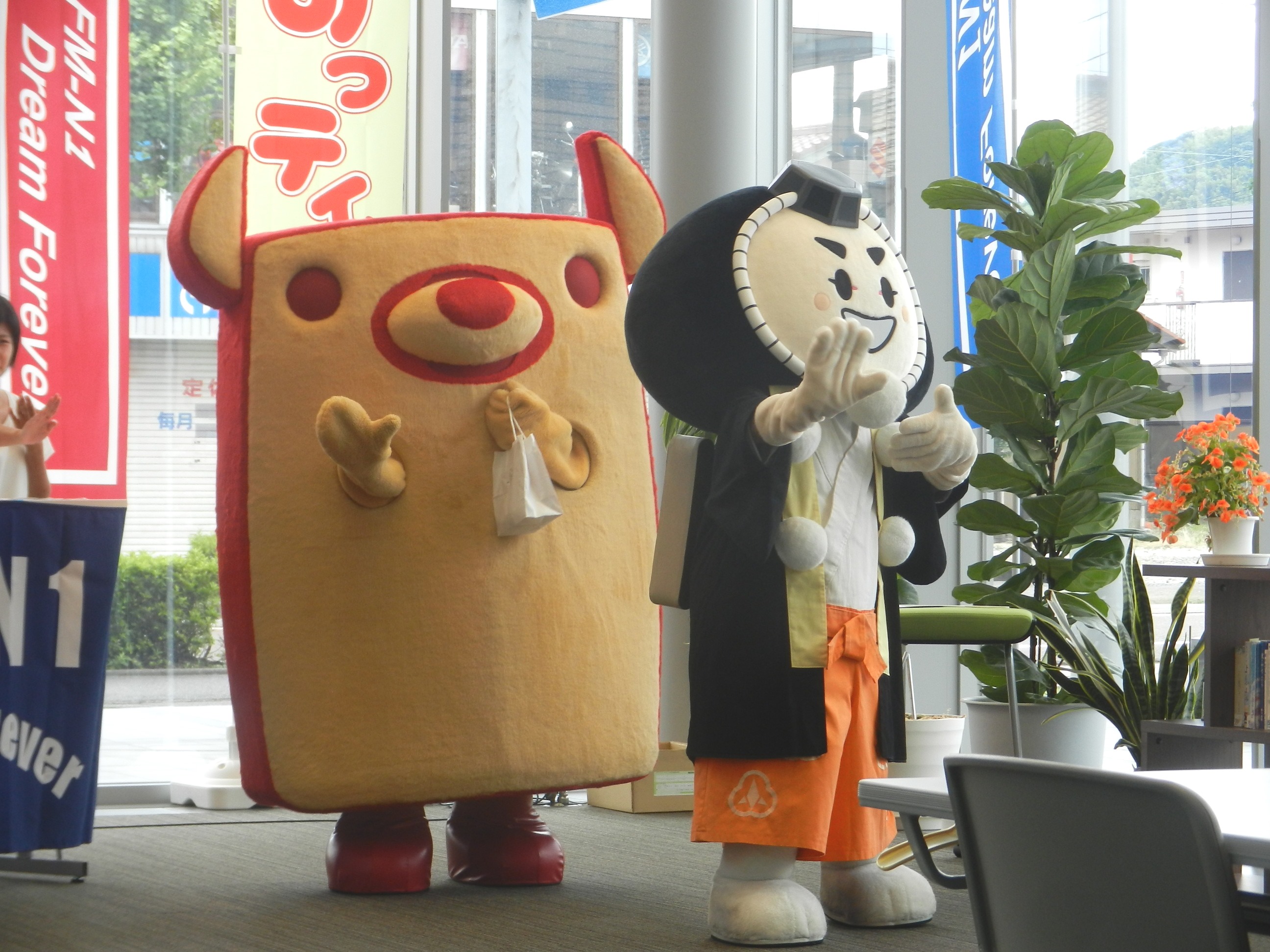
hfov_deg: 18.5
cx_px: 635
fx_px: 3889
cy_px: 476
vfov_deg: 14.0
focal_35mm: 106
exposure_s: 1/60
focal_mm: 19.1
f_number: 5
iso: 160
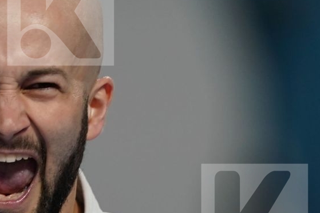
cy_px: 216
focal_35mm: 1931
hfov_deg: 1.1
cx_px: 61
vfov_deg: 0.7
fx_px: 17168
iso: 500
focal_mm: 400
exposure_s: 1/500
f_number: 2.8
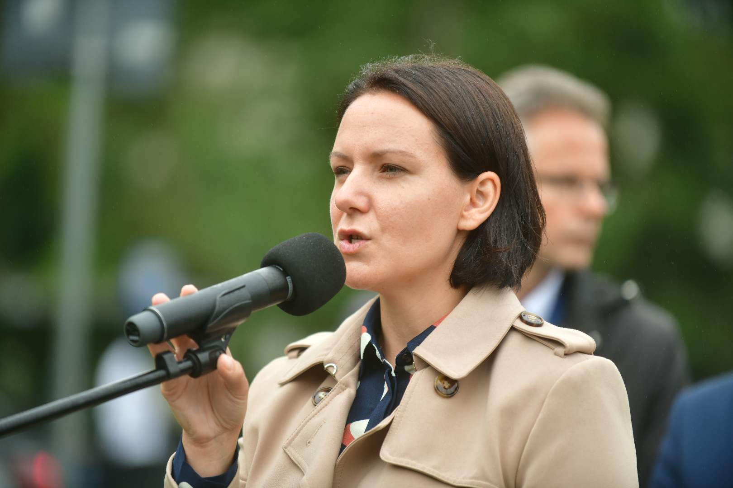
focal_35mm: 200
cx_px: 366
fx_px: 4072
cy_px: 244
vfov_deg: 6.9
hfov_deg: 10.3
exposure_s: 1/400
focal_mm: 200
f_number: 2.8
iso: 200
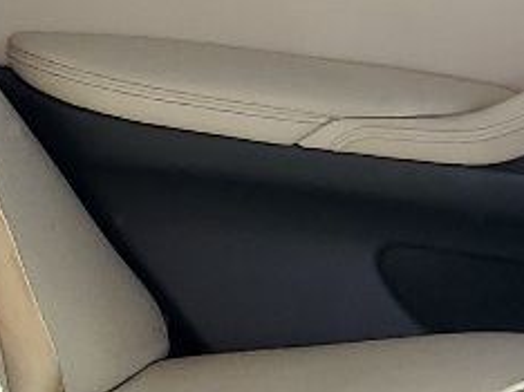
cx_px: 757
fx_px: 2692
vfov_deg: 8.2
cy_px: 482
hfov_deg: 10.8
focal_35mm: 178
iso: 50
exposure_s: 1/238
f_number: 1.5
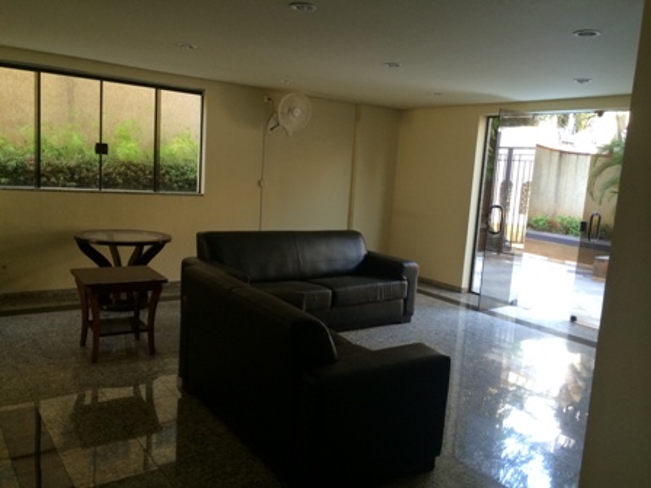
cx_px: 326
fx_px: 564
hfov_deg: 60.0
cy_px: 244
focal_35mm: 30
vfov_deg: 46.8
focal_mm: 4.12
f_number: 2.2
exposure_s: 1/30
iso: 64
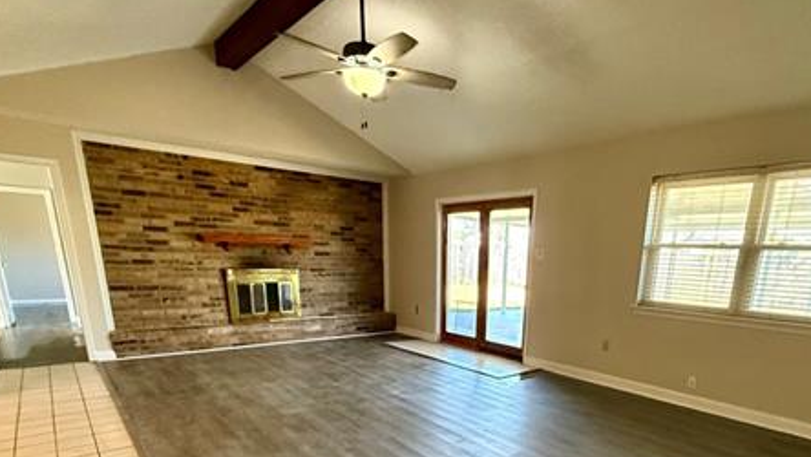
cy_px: 388
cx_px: 477
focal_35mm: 22
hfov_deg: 80.4
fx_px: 473
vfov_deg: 47.6
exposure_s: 1/120
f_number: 2.2
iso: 640
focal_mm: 2.22
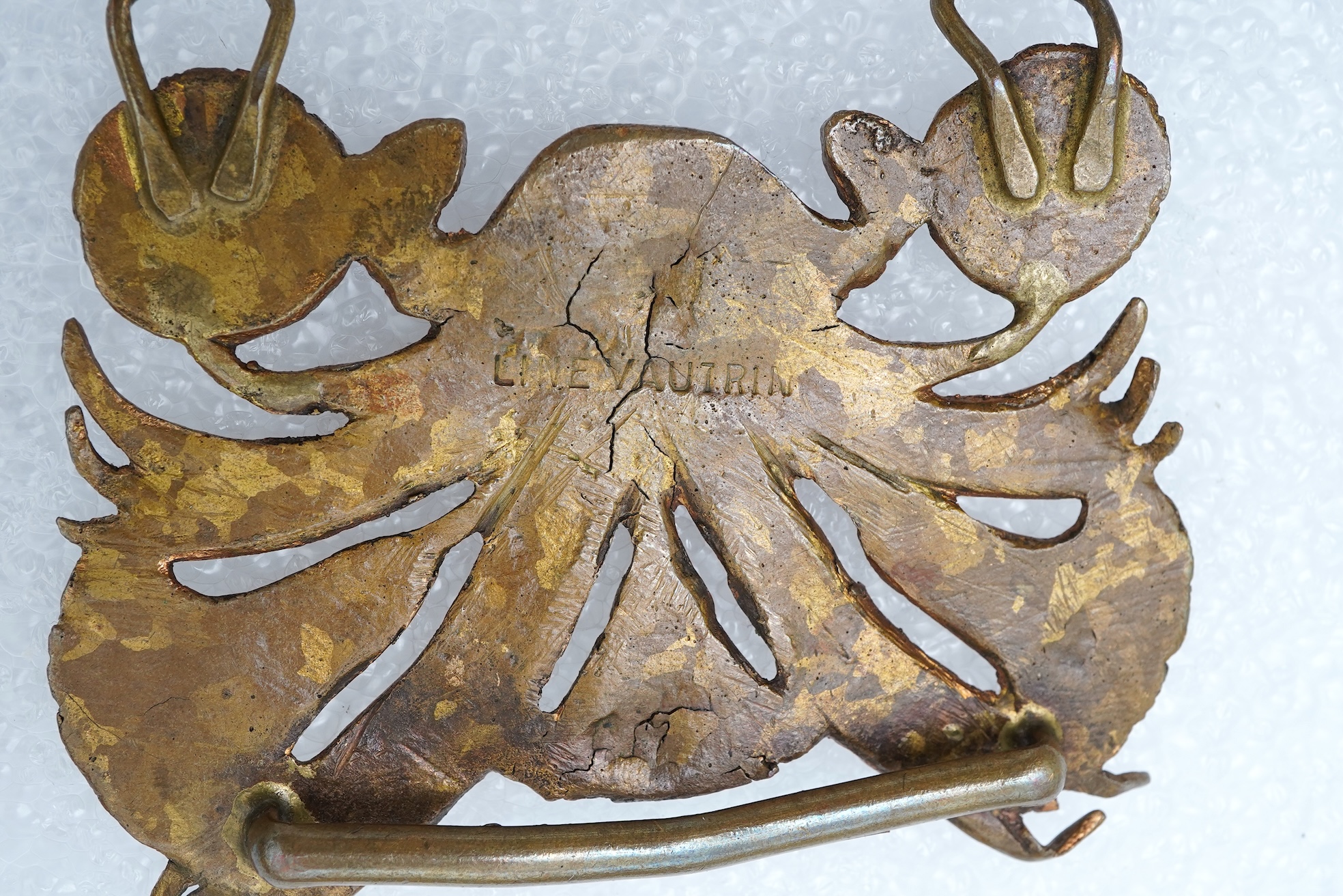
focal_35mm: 45
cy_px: 448
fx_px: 1679
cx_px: 672
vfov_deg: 29.9
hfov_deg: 43.6
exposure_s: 1/100
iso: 640
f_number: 20
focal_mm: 30
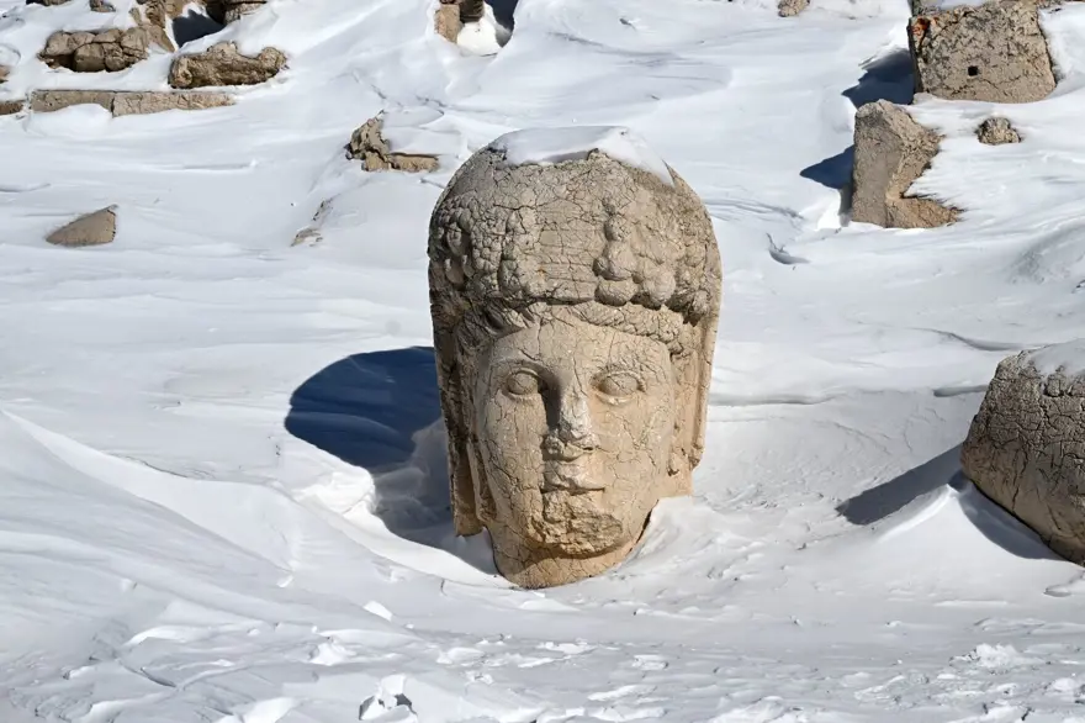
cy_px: 362
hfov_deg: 28.9
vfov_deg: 19.4
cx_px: 542
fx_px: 2109
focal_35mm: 70
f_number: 8
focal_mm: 70
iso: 200
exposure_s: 1/2500
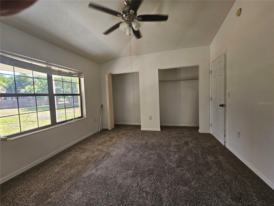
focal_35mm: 13
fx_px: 103
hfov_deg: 106.2
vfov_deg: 89.9
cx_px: 137
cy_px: 103
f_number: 2.2
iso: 125
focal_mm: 2.2
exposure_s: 1/100
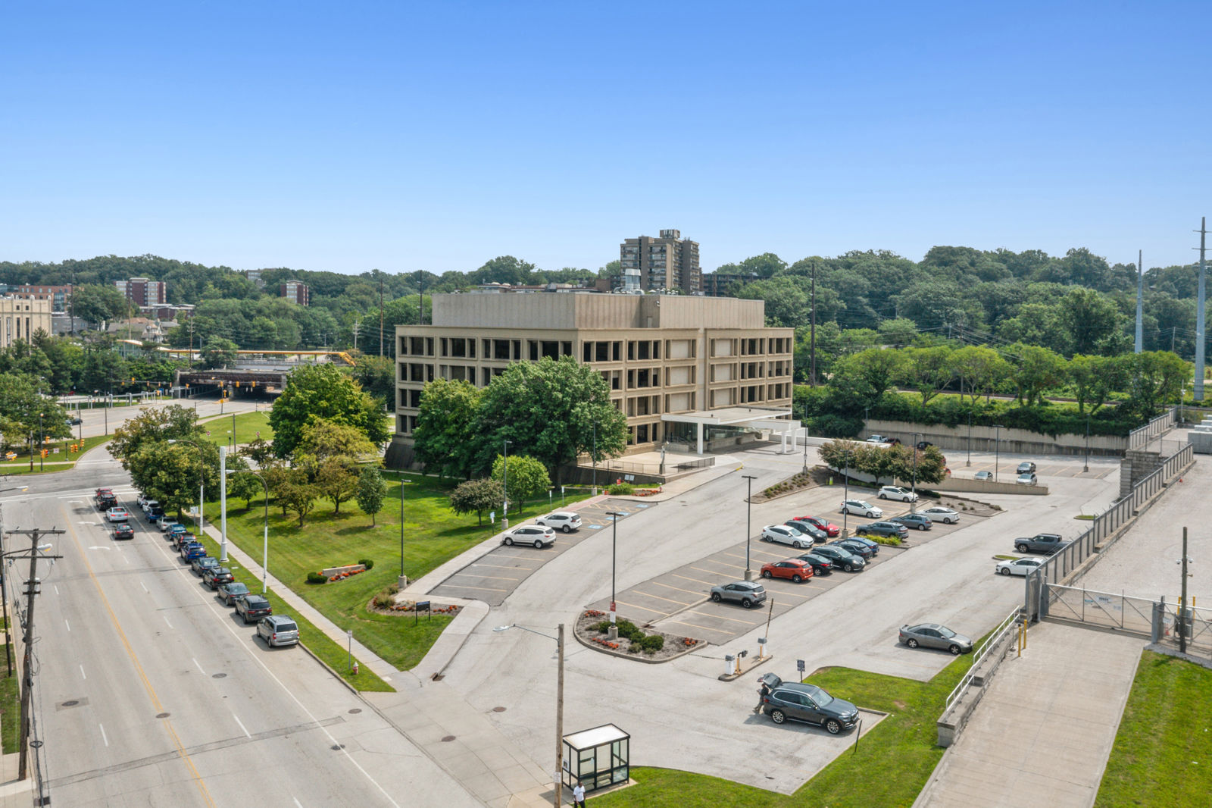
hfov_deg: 65.5
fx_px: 942
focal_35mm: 28
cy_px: 404
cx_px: 606
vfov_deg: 46.4
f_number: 8
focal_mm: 10.3
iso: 100
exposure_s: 1/400
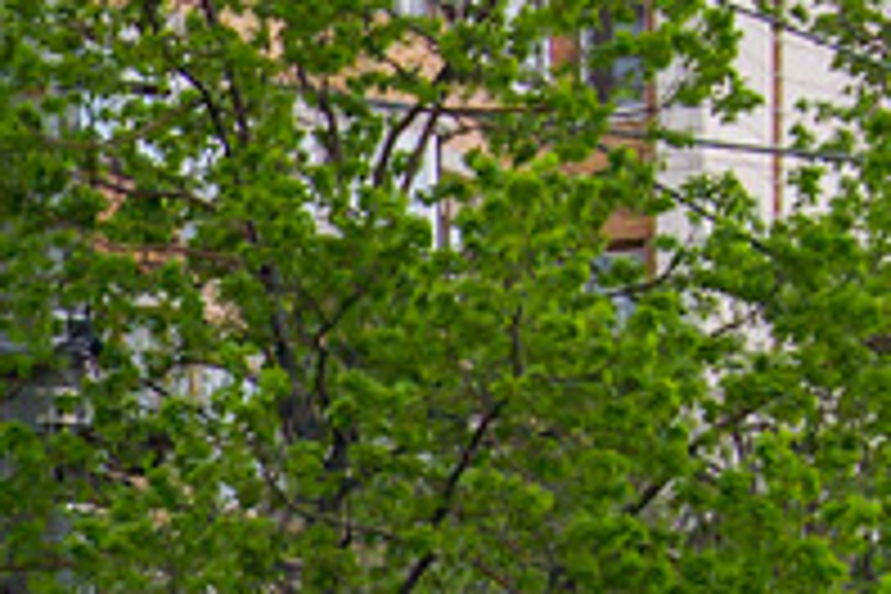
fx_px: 8563
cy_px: 1296
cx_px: -1125
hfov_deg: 5.8
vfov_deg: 3.9
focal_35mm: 346
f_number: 8
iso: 400
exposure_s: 1/125
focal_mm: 38
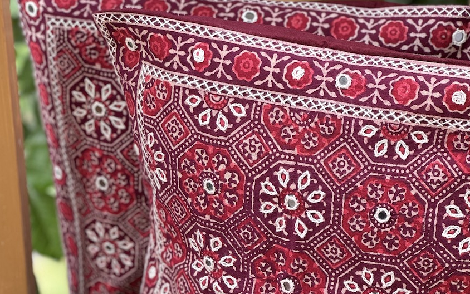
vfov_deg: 11.9
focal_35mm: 110
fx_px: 1409
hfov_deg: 18.9
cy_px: 192
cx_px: 236
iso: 160
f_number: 2.8
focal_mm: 9
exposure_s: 1/99
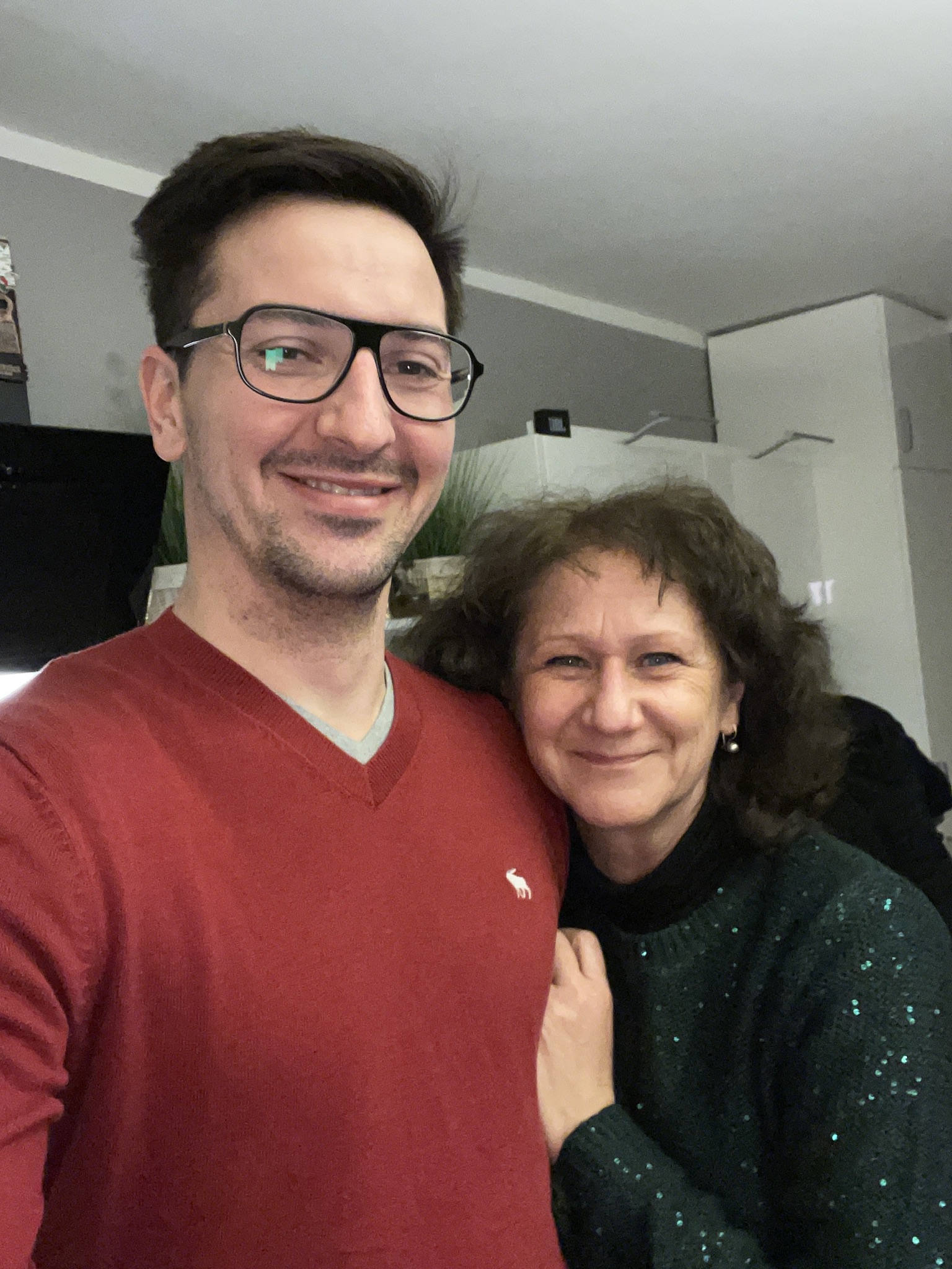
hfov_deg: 46.8
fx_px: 1100
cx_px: 476
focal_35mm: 30
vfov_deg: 60.0
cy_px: 634
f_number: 2.2
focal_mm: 2.71
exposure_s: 1/27
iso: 500
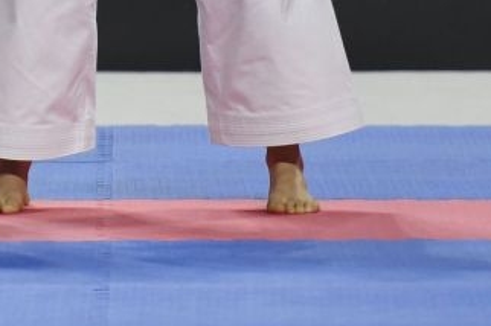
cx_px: -287
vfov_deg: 1.2
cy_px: -404
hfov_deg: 1.8
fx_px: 15246
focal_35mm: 1119
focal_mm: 200
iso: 800
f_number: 2.8
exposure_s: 1/800
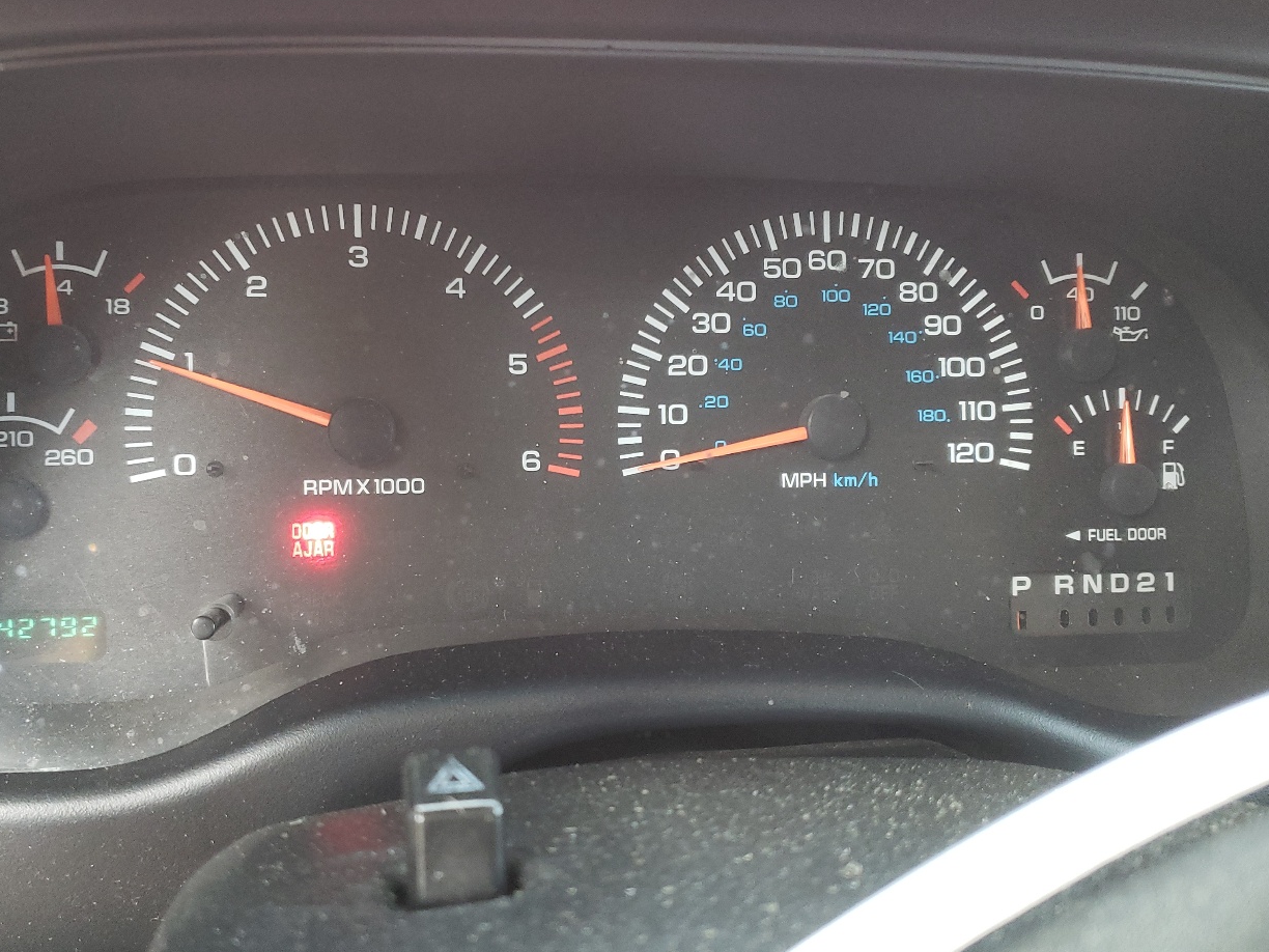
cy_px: 495
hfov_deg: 53.8
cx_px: 562
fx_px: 1246
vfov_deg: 41.8
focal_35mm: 34
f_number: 1.5
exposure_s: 1/60.2
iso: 182
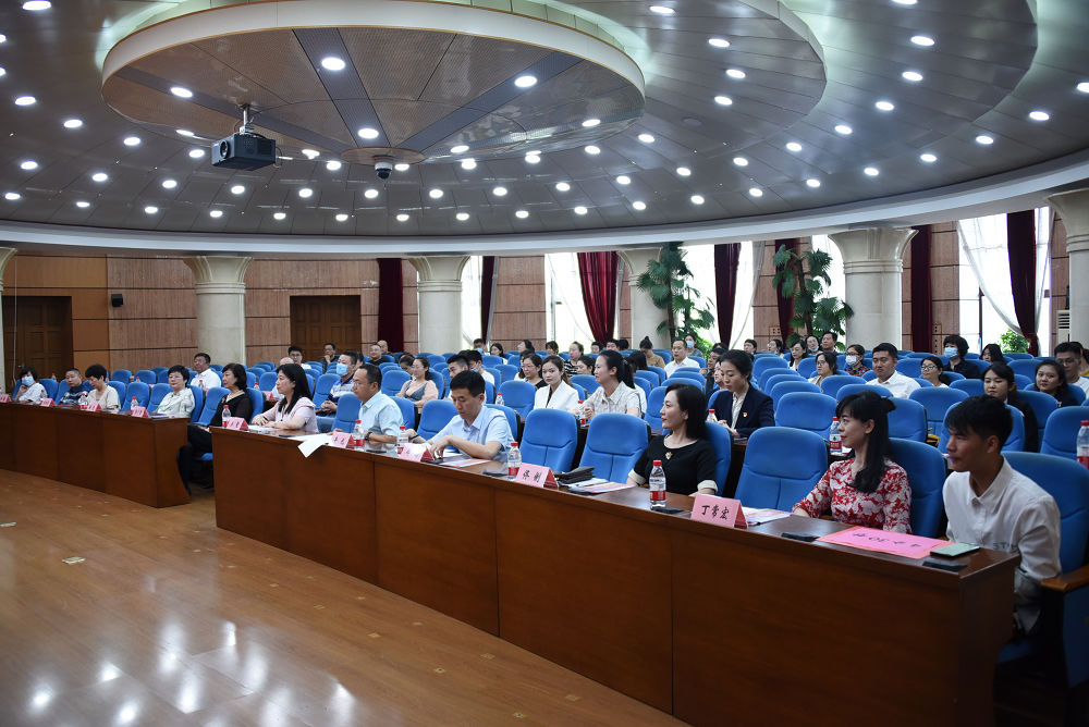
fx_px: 847
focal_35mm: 28
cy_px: 364
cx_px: 544
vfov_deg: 46.5
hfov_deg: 65.4
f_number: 3.5
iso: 1400
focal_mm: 28
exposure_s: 1/250
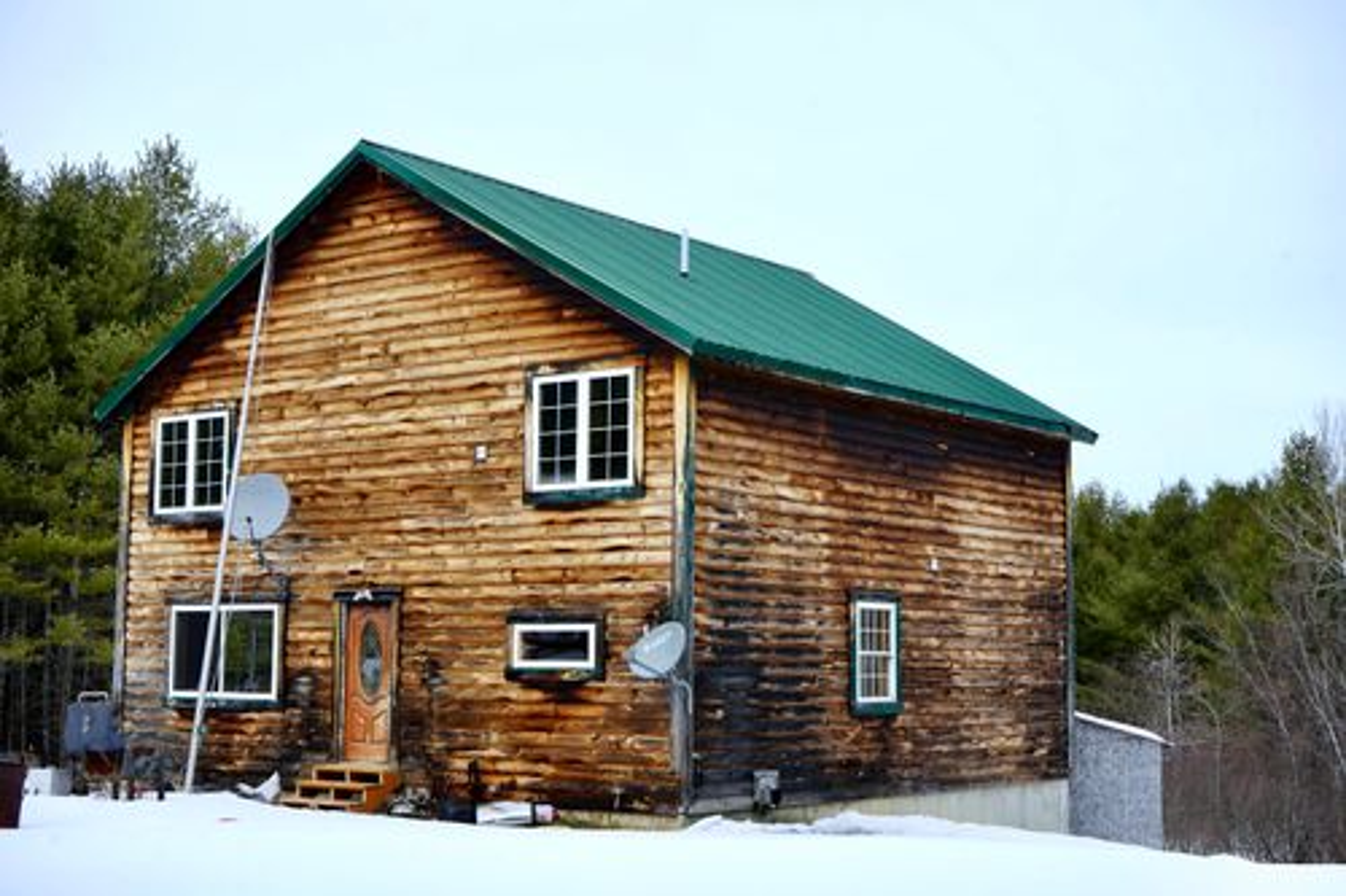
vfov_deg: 27.5
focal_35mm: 49
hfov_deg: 40.4
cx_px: 673
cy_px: 448
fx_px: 1831
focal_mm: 49
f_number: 9
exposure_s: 1/125
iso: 100
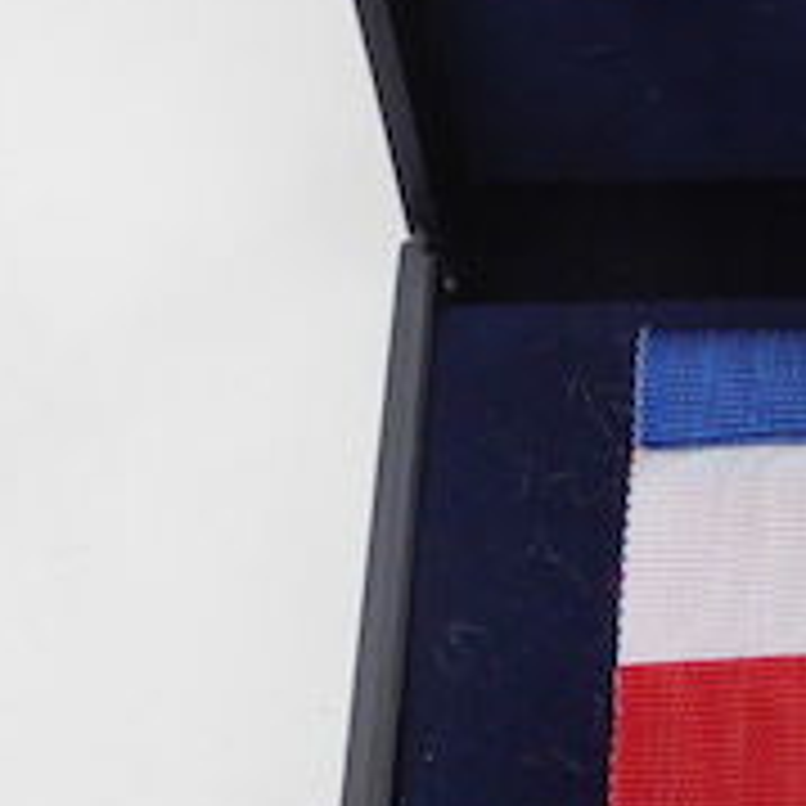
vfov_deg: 19.1
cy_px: 329
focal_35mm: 91
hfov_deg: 18.5
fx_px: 2397
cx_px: 847
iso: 250
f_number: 3.5
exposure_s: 1/60
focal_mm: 4.3
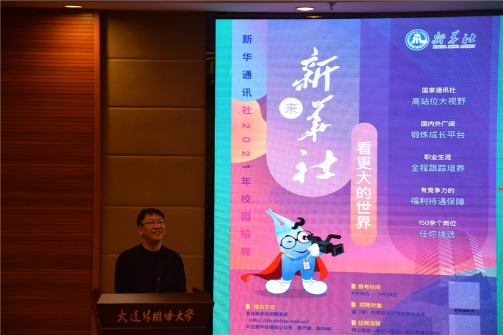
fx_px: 1781
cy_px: 168
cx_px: 252
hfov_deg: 16.1
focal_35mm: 128
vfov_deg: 10.7
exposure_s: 1/60
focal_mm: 85
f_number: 5.3
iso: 400
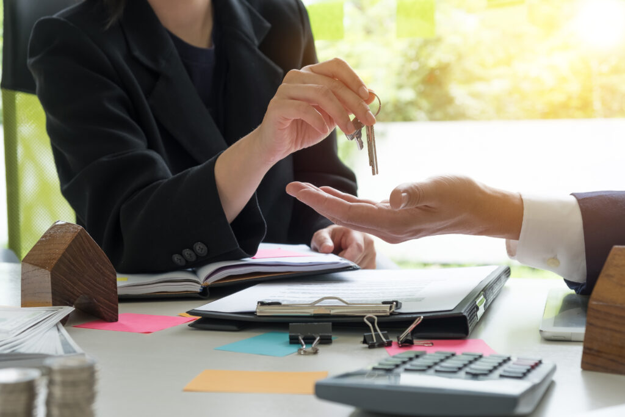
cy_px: 208
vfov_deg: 21.2
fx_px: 1111
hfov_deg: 31.4
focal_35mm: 64
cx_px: 312
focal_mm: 42.5
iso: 400
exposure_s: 1/120
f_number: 5.6
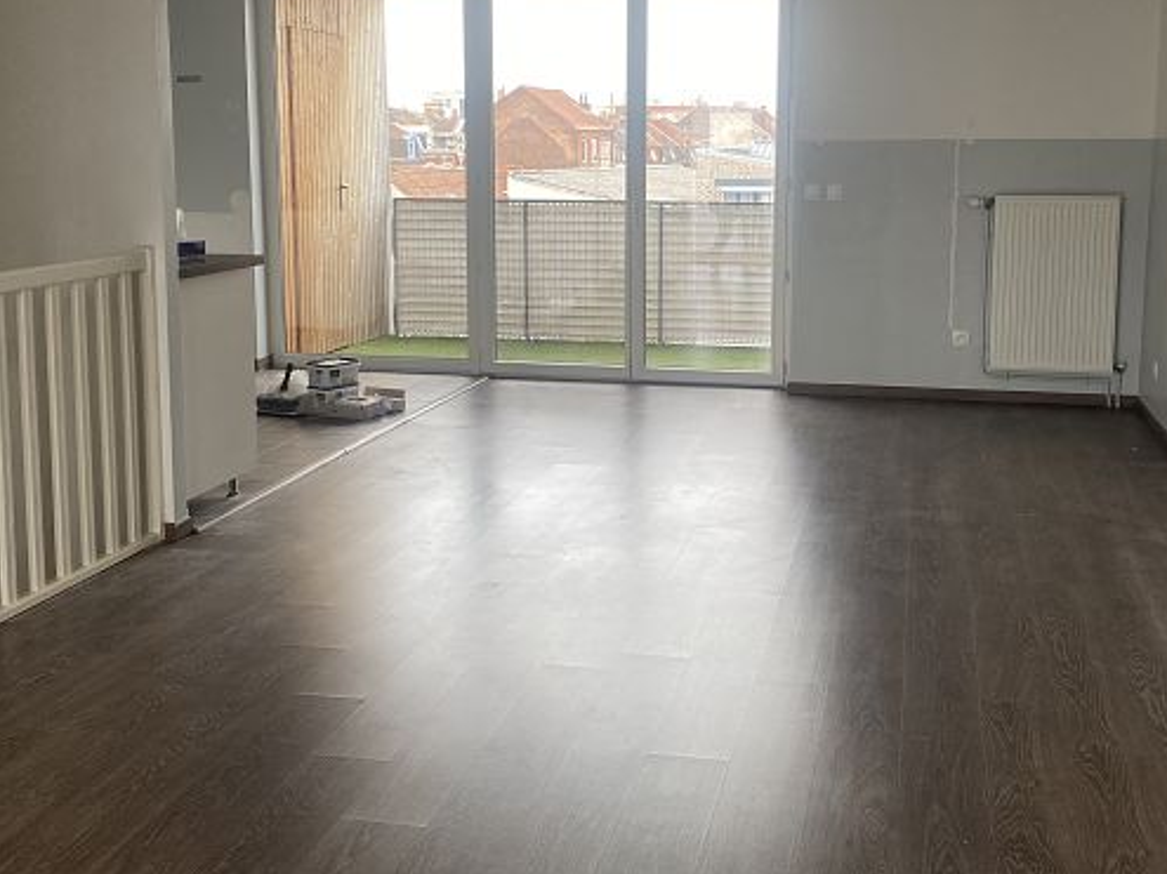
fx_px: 1416
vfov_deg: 34.1
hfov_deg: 44.7
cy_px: 306
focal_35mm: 42
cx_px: 639
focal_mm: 4.25
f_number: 1.8
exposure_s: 1/122
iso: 80
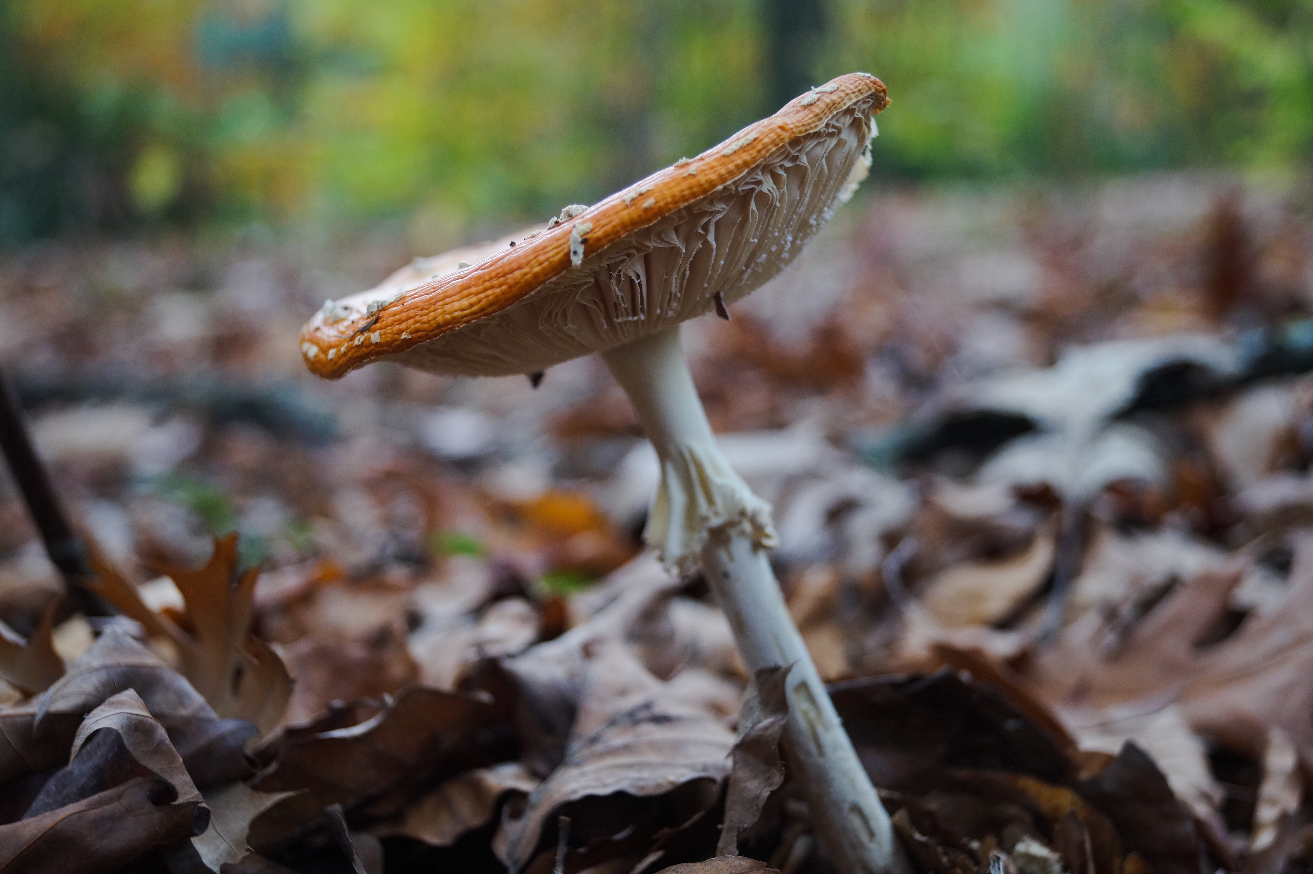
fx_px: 1914
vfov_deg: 25.7
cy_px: 437
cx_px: 656
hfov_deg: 37.9
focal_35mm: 52
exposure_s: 1/160
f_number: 4.5
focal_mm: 35
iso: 640
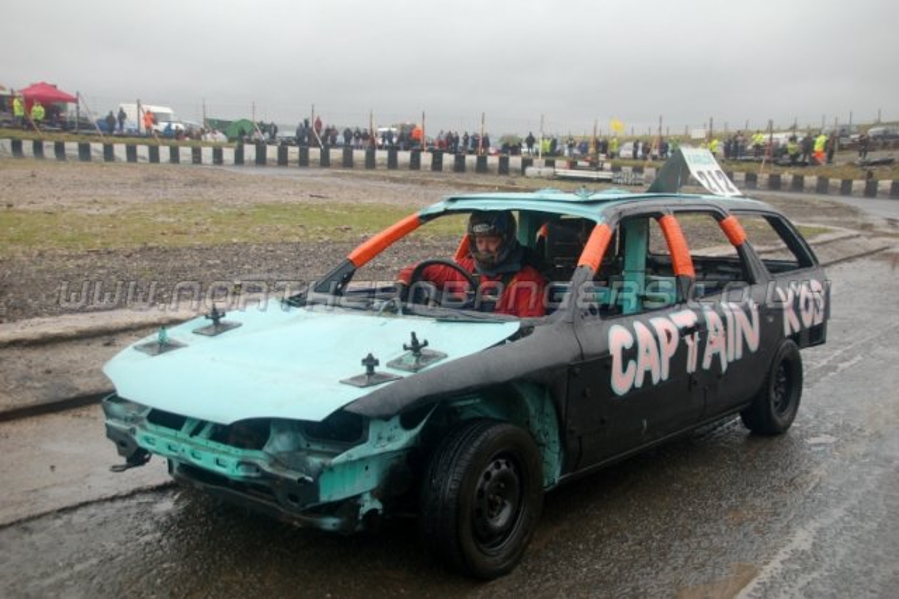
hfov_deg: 49.6
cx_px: 450
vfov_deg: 34.2
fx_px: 973
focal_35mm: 39
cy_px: 300
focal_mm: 26
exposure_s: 1/500
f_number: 4.2
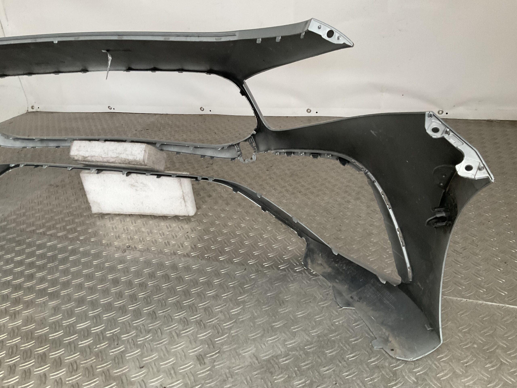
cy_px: 194
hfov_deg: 61.7
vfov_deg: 48.2
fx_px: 433
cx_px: 258
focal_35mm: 29
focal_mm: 3
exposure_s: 1/50
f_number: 1.8
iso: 200
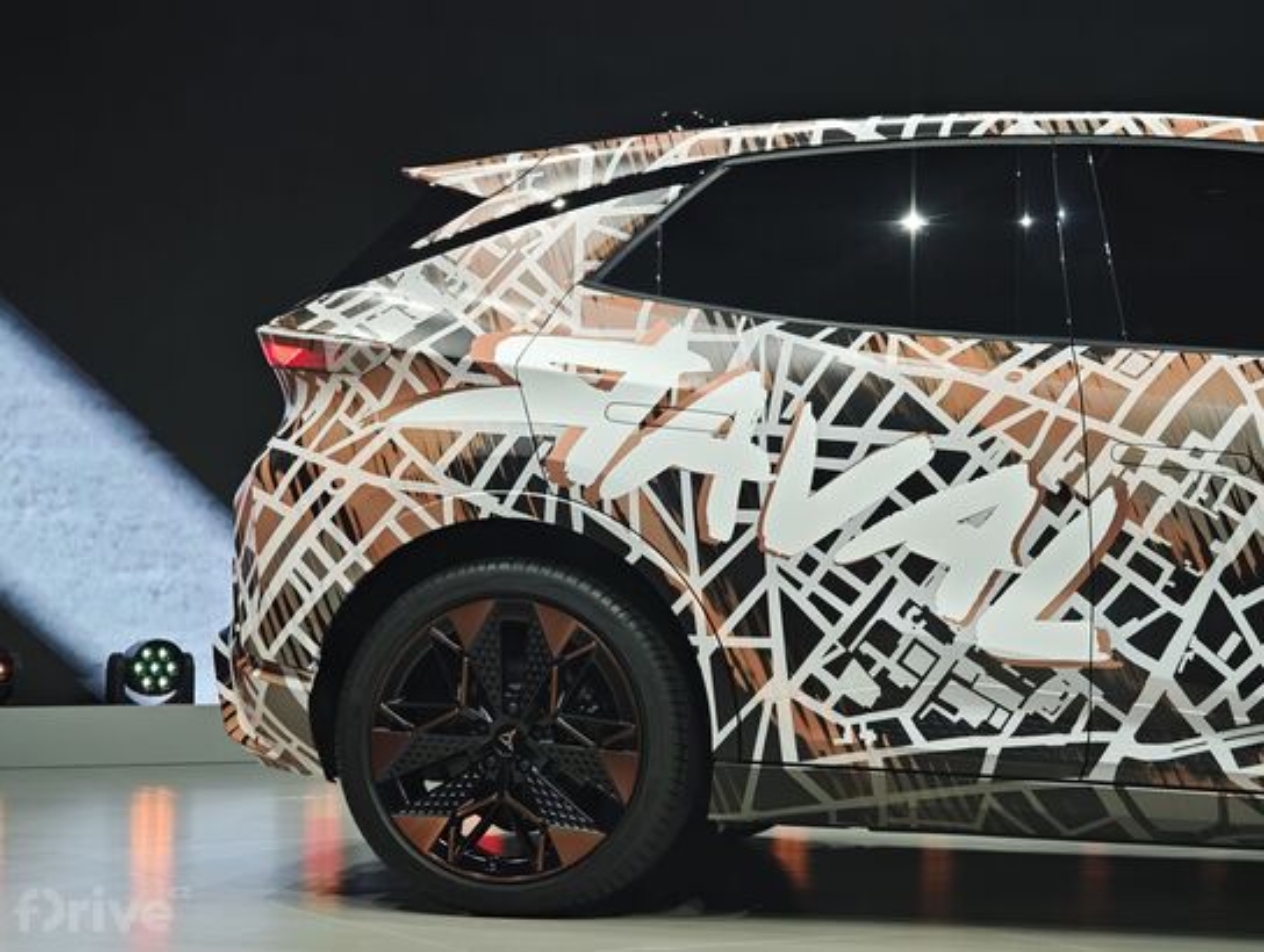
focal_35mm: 100
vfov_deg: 14.8
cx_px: 632
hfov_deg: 19.6
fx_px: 3658
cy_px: 476
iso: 2000
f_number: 2.6
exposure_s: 1/350
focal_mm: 25.1
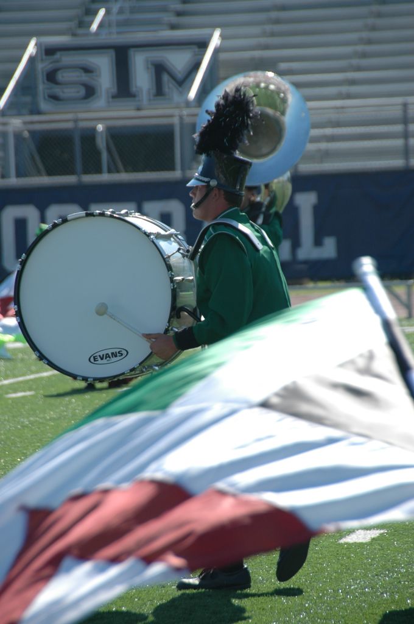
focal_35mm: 300
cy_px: 312
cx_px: 207
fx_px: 5189
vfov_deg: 6.9
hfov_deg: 4.6
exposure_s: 1/500
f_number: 5.6
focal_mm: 200
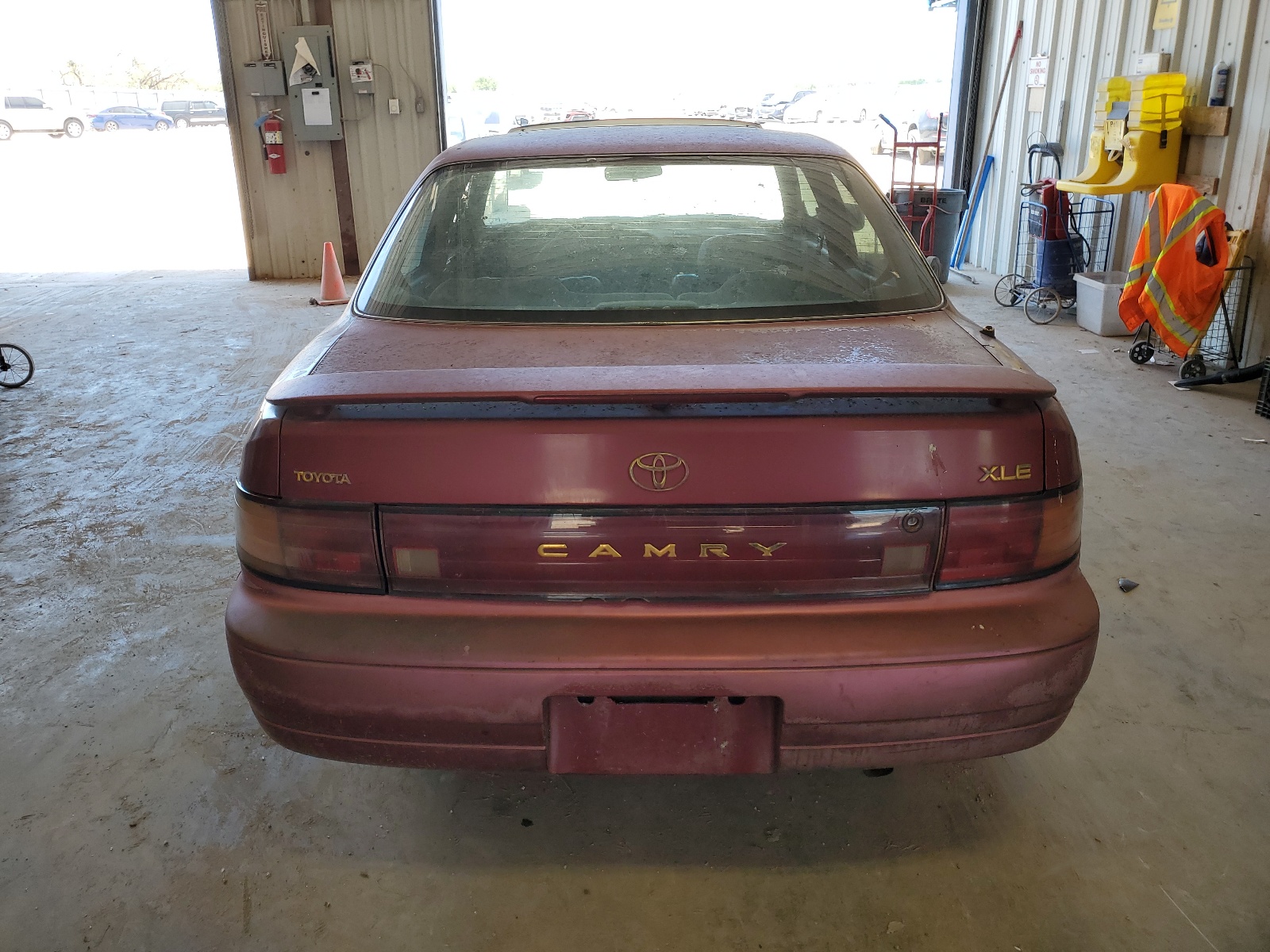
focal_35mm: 26
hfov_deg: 67.3
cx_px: 635
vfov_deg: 53.1
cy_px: 476
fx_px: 954
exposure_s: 1/286
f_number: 1.5
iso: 50
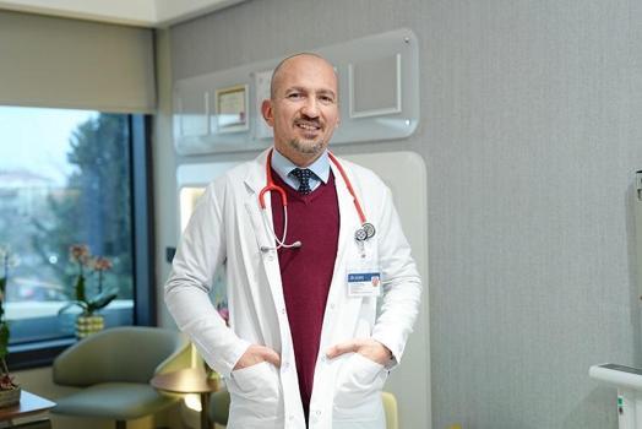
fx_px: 892
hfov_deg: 39.6
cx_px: 321
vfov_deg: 27.0
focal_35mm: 50
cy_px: 214
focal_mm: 50
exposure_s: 1/100
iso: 640
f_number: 2.8
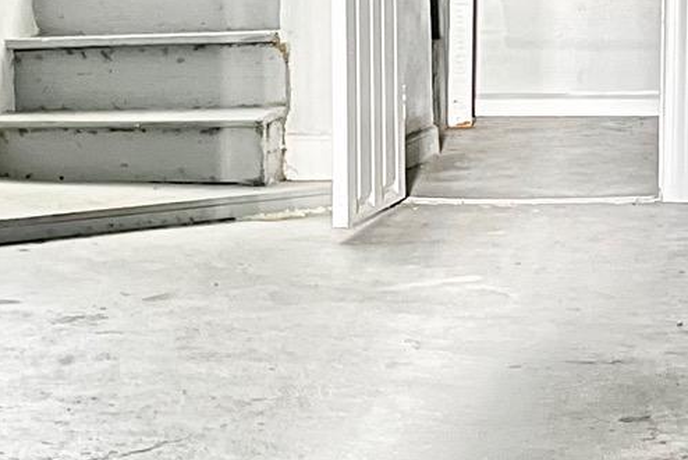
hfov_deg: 18.1
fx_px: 2142
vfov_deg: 12.2
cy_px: 195
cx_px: 532
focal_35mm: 112
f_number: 1.5
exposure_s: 1/15
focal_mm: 5.7
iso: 1250
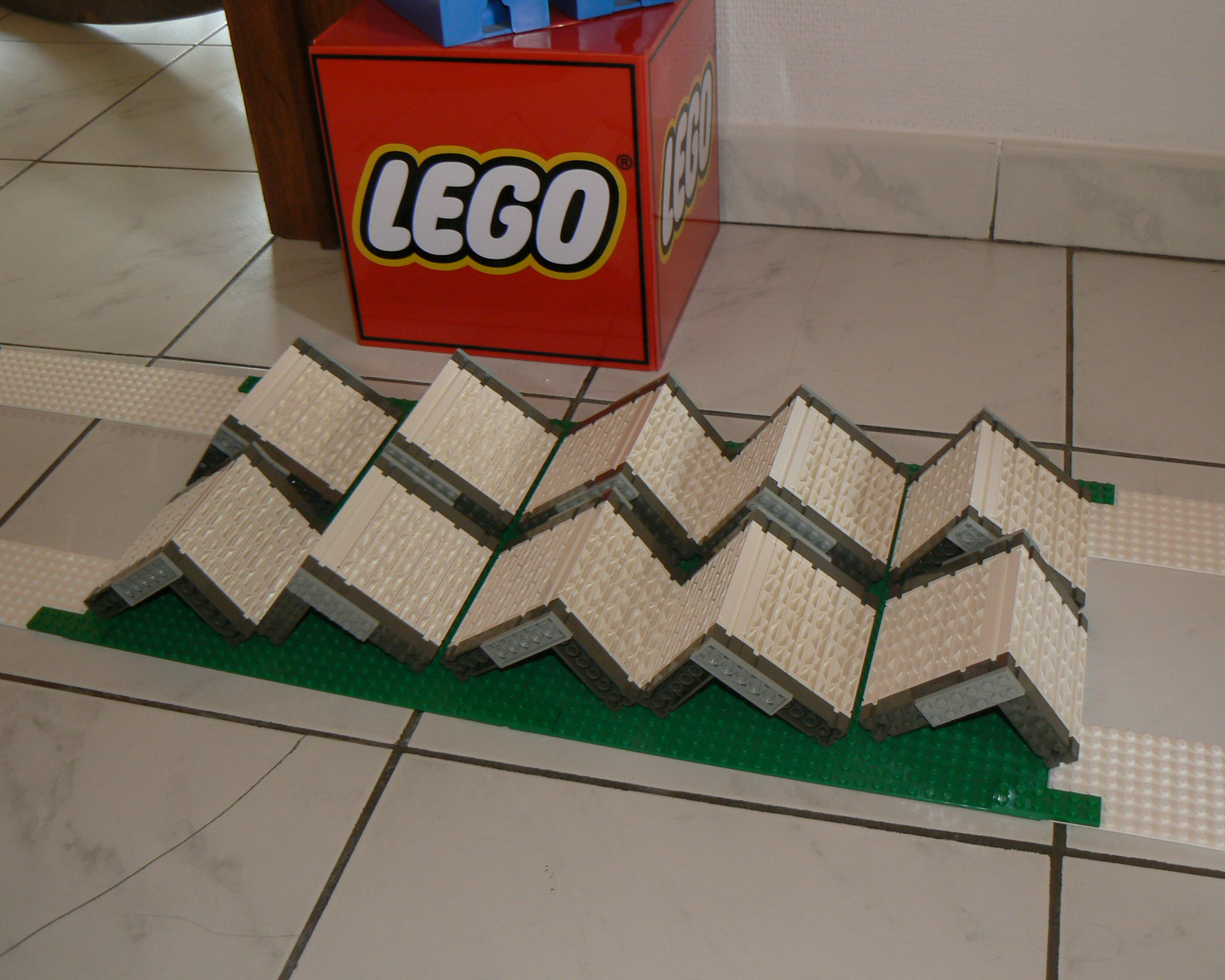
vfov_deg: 39.1
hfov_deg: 47.9
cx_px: 648
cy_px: 485
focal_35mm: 38
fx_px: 1377
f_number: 2.8
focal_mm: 6
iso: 100
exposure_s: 1/10
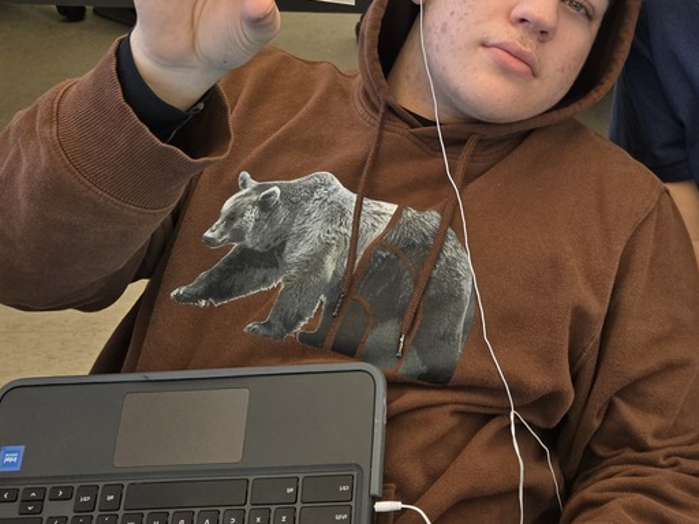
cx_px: 523
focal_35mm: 46
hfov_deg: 40.1
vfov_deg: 30.8
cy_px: 116
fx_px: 929
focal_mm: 5.4
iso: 200
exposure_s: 1/120
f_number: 1.8
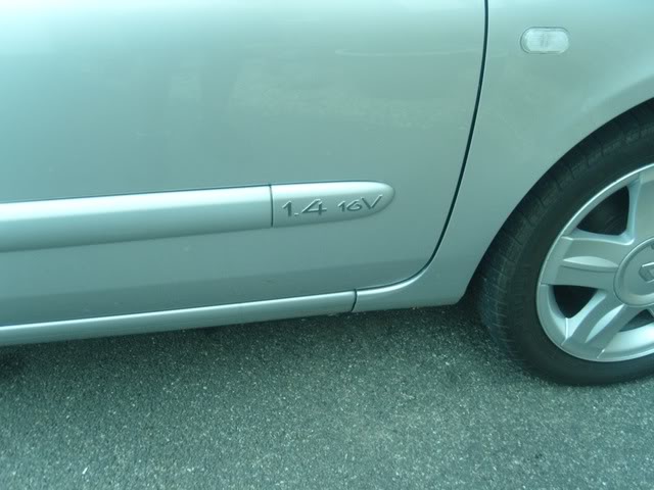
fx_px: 661
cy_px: 245
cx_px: 327
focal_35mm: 35
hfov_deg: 52.6
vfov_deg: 40.7
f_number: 2.8
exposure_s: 1/30
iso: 144
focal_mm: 7.4
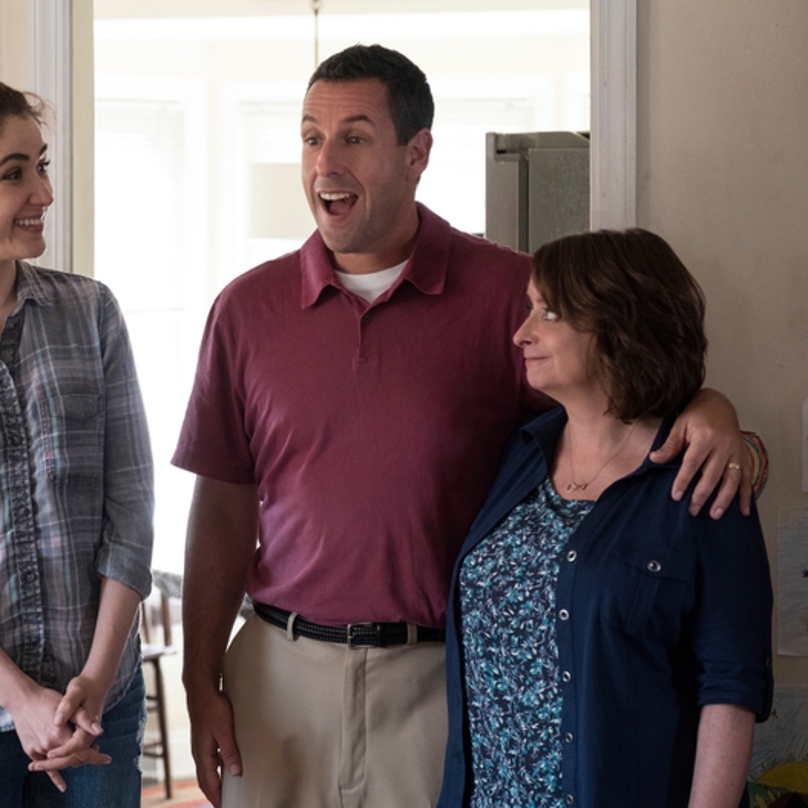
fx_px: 2826
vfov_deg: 16.3
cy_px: 406
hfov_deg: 16.2
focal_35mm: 107
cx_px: 251
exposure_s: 1/160
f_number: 3.6
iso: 1600
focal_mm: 55
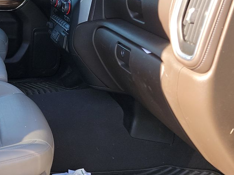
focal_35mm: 61
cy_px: 47
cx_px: -1
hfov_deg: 29.5
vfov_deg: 23.8
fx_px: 412
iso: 74
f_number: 1.8
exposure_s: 1/119
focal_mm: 6.7
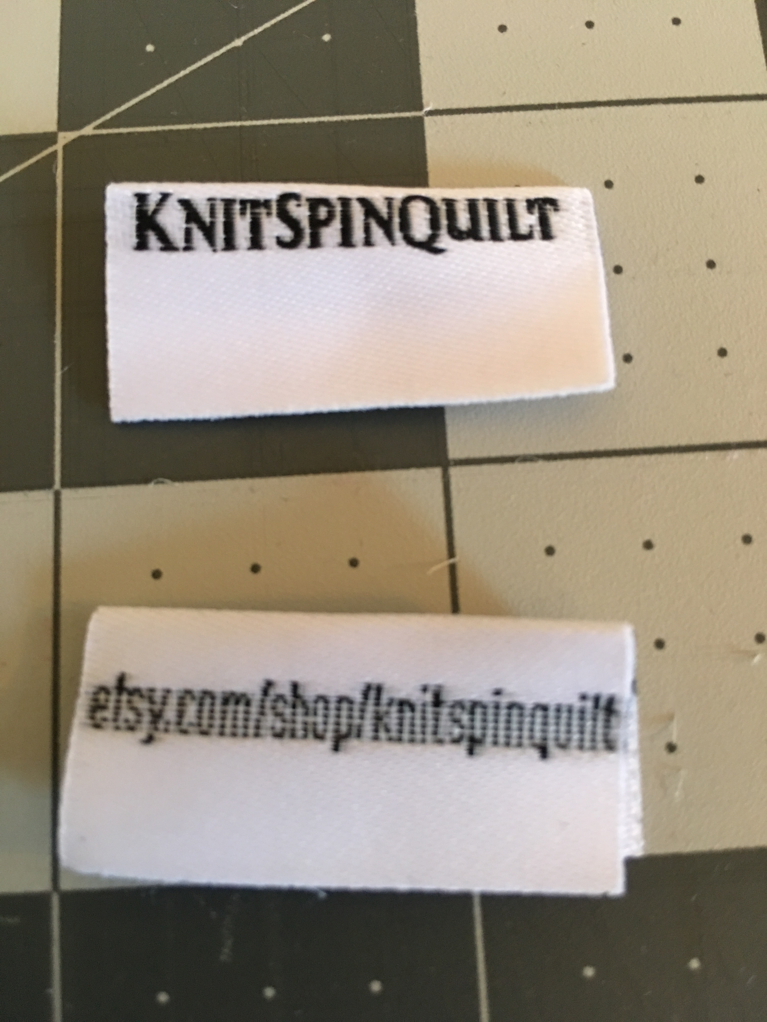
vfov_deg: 61.7
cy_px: 511
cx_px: 384
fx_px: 857
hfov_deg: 48.2
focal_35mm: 29
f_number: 2.2
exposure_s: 1/10
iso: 100
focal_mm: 4.15
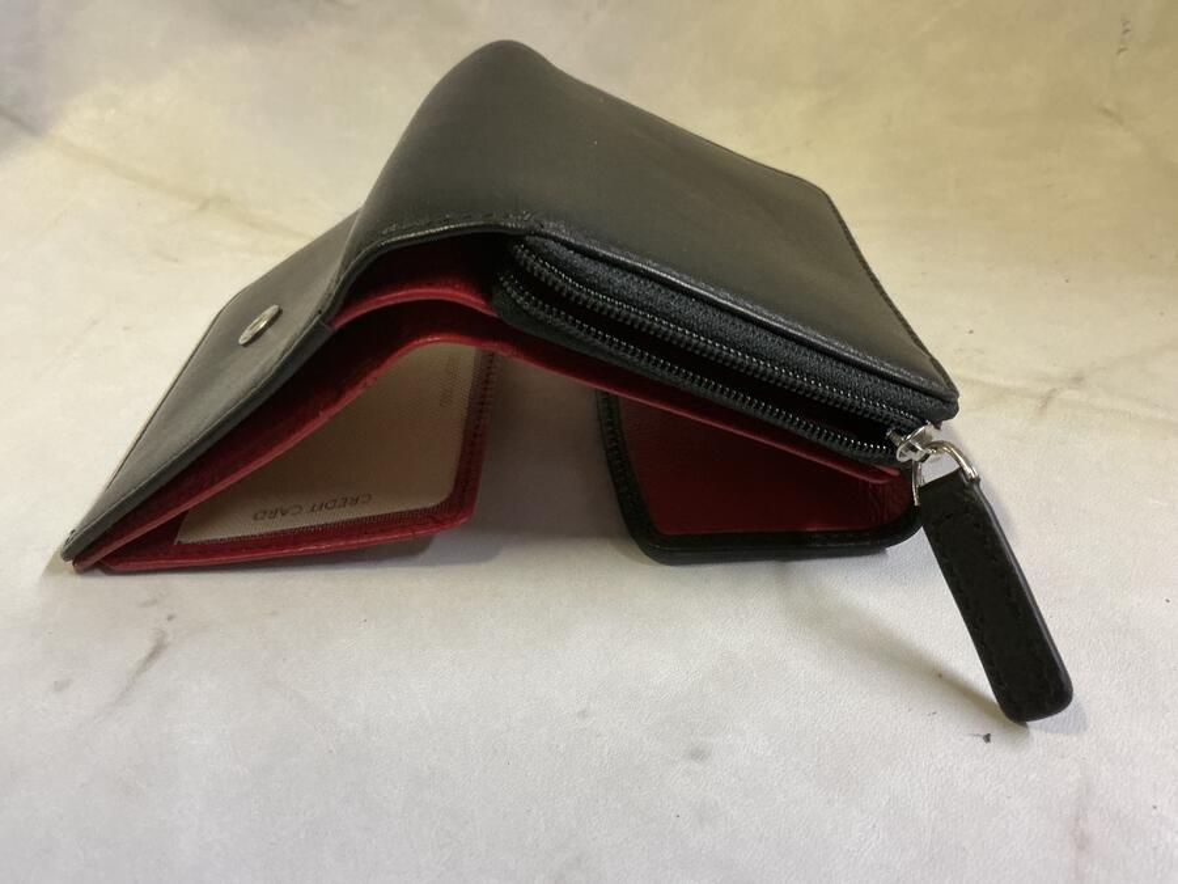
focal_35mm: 29
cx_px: 589
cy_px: 442
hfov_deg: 61.7
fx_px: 987
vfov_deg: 48.2
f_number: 1.8
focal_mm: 3
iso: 160
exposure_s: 1/50
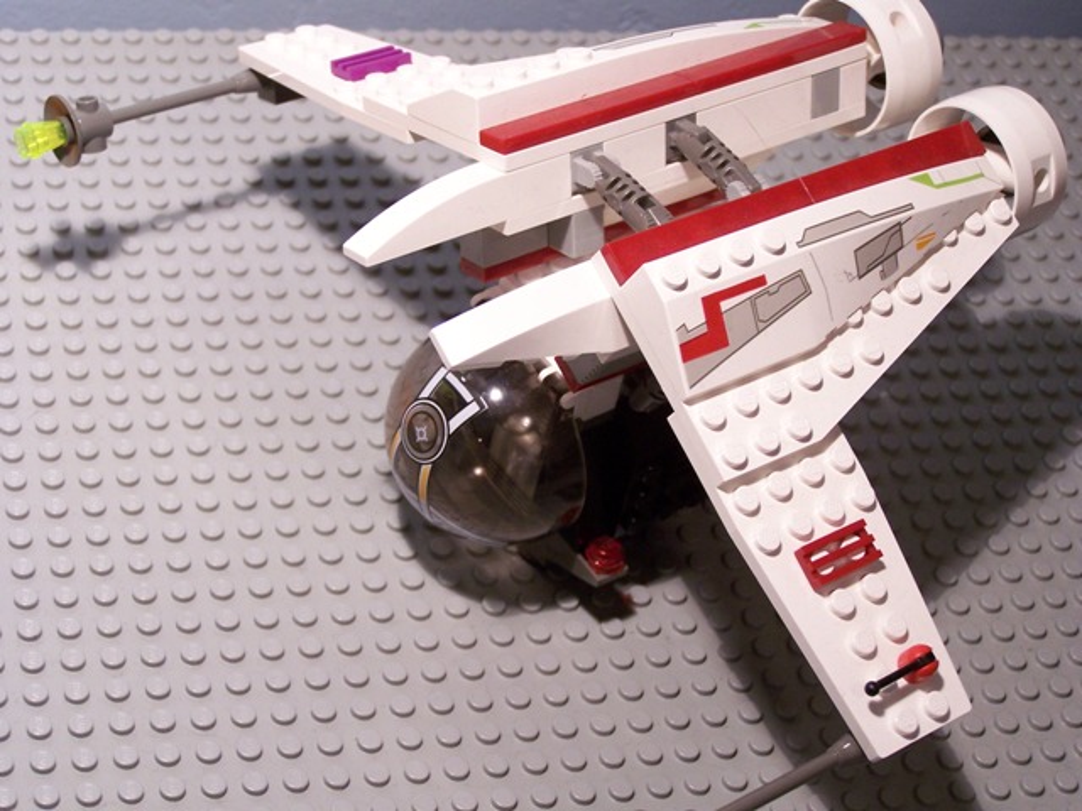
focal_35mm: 75
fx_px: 2344
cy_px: 406
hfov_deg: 26.0
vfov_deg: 19.6
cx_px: 541
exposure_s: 1/30
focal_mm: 12.4
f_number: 3.2
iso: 140
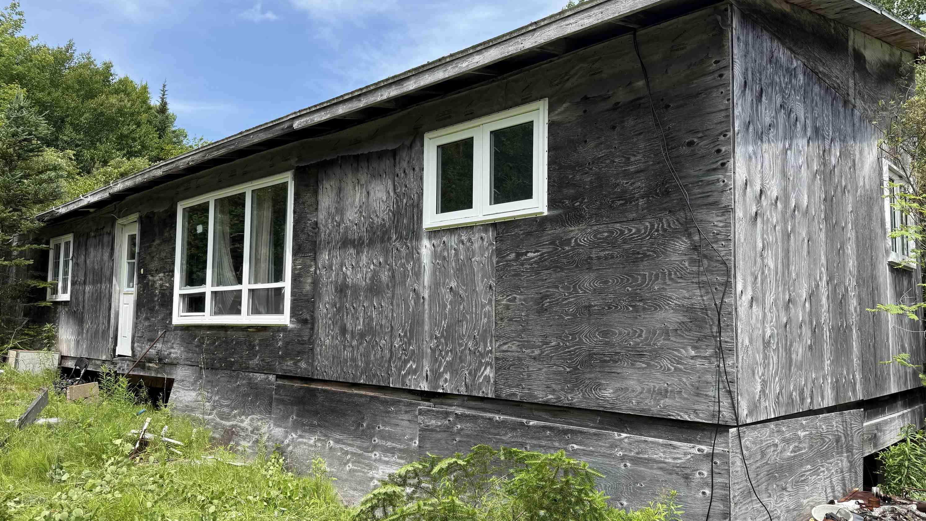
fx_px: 663
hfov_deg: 69.9
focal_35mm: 27
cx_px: 468
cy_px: 258
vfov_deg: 42.9
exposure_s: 1/2525
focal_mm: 6.76
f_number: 1.78
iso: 80
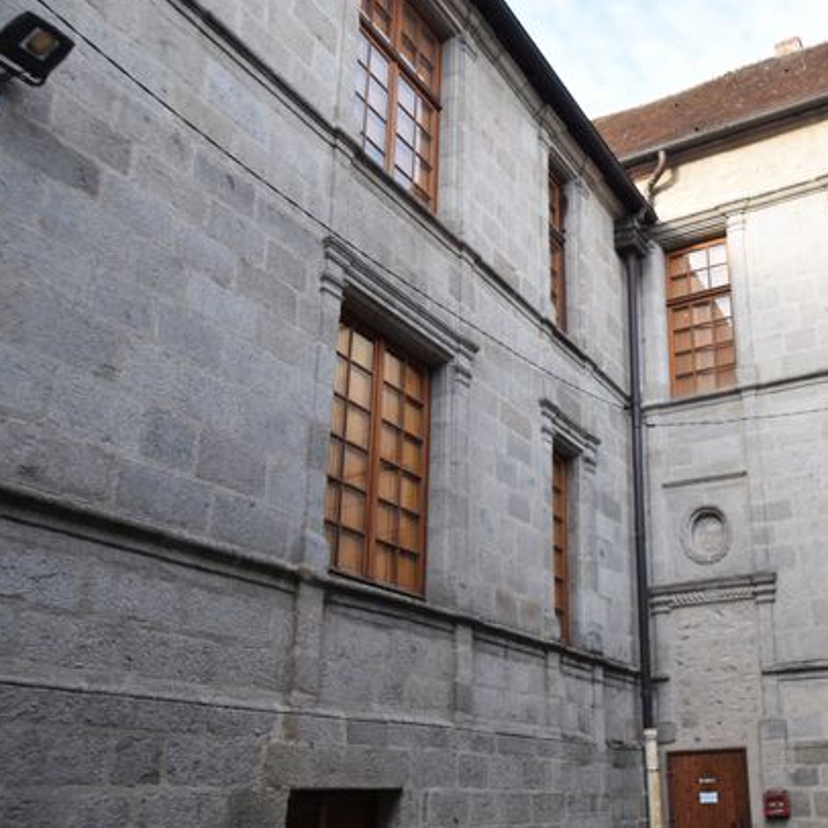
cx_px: 587
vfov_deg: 49.6
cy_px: 473
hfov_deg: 48.4
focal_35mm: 33
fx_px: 893
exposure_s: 1/160
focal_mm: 10
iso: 400
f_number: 6.3
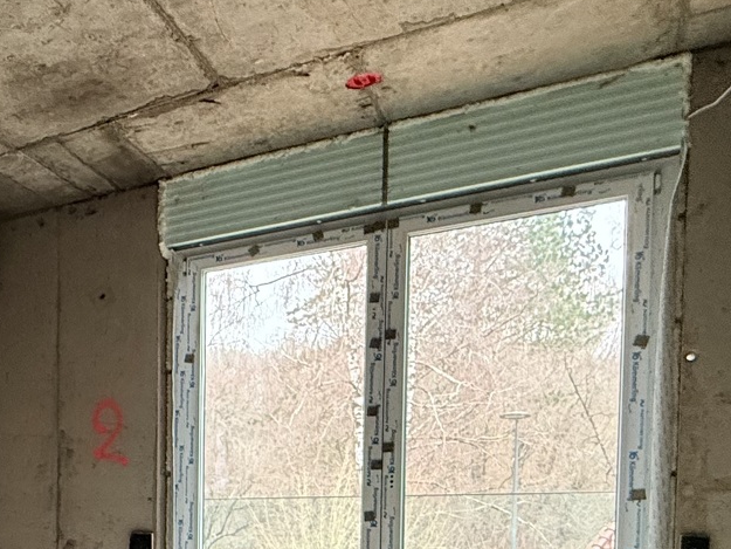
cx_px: -120
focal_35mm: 43
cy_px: 558
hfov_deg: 35.6
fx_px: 908
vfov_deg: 31.0
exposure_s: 1/60
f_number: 2.2
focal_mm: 2.22
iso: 400
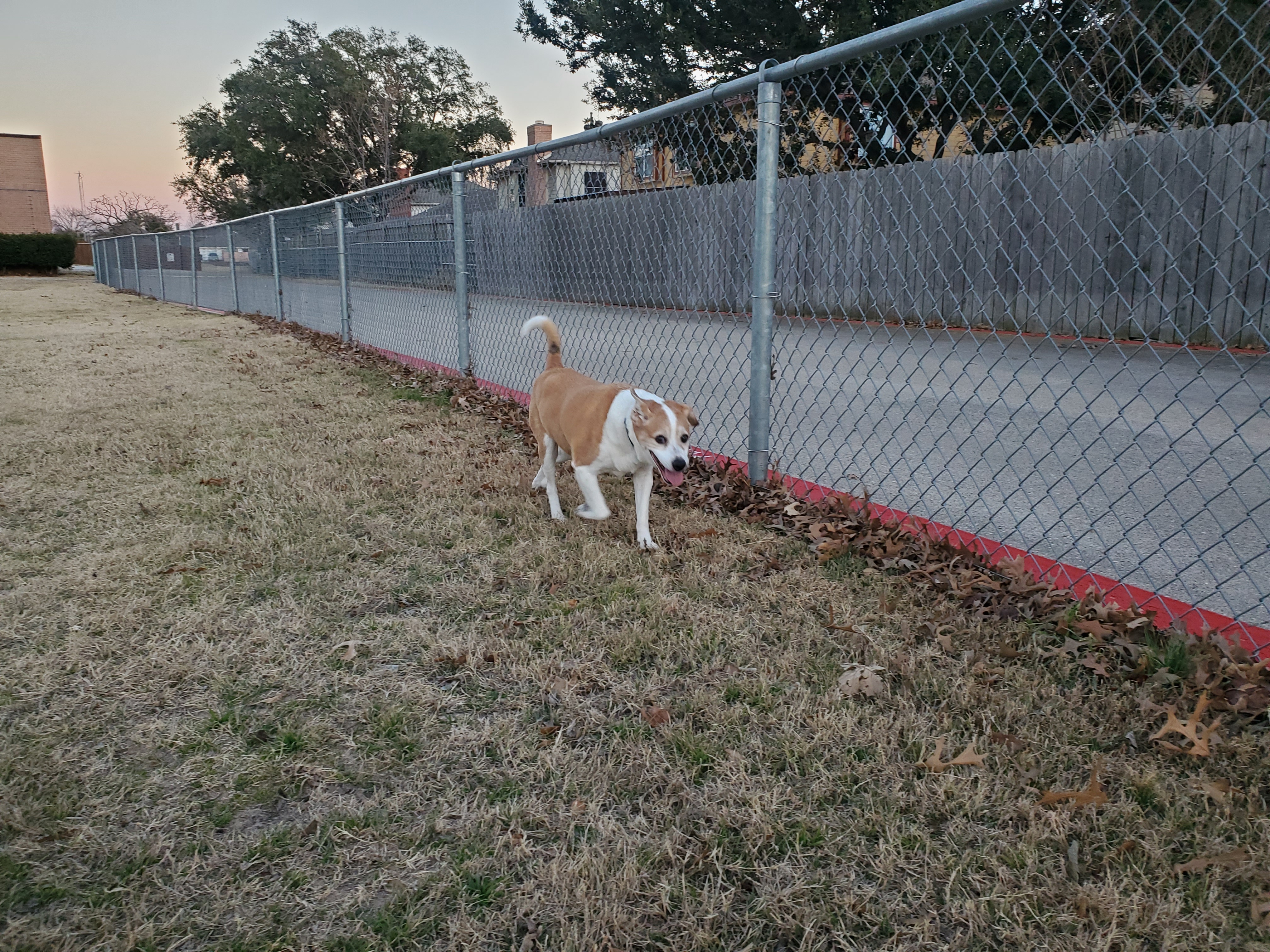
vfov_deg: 53.1
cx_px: 635
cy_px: 476
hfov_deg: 67.3
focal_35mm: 26
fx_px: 954
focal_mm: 4.3
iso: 125
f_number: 2.4
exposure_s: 1/120
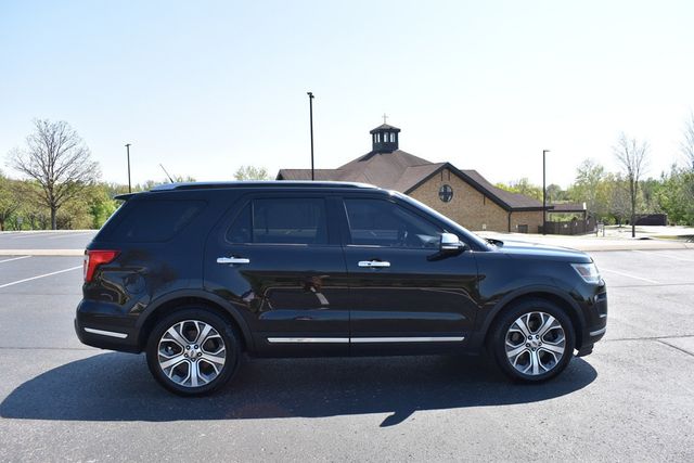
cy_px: 232
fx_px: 521
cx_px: 347
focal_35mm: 27
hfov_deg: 67.4
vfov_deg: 48.0
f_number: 8
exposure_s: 1/250
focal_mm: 18
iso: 180
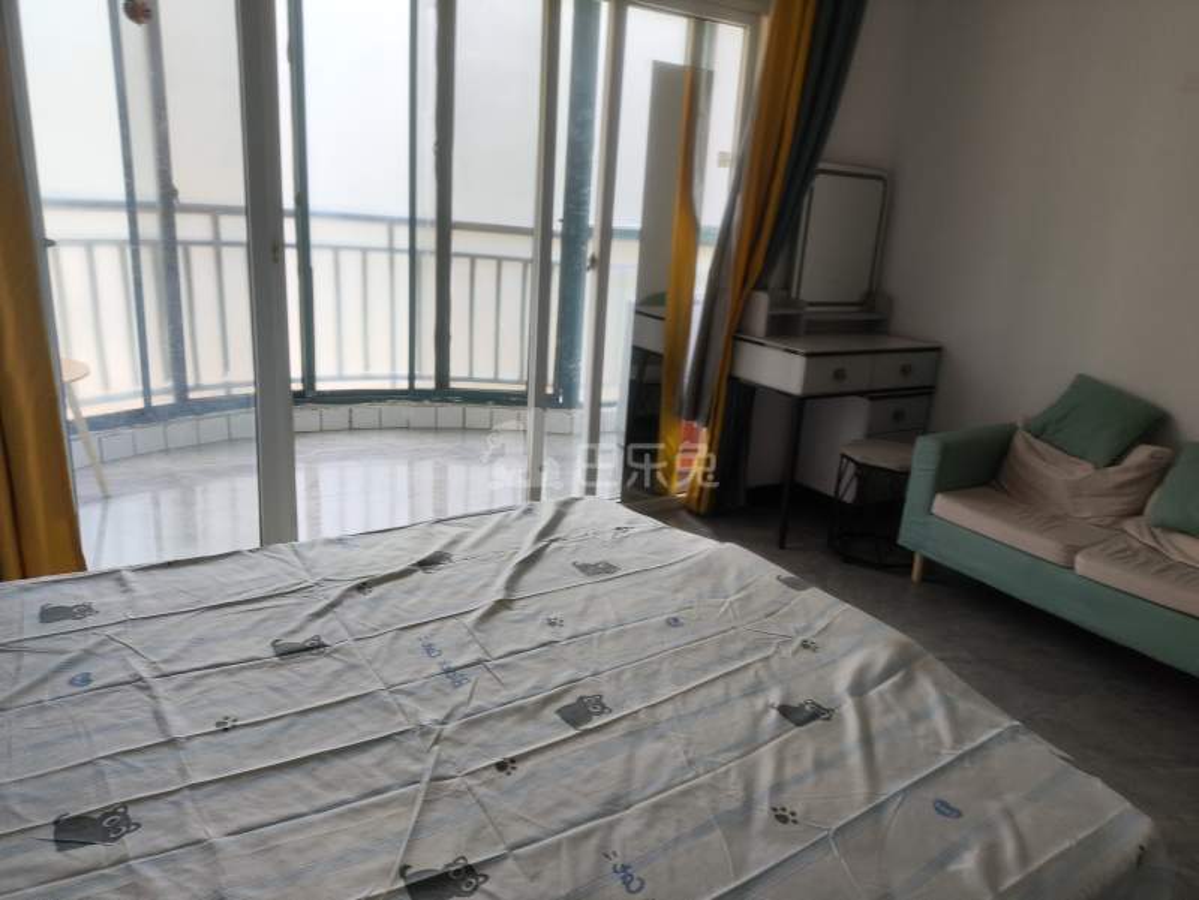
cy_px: 450
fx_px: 832
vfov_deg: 56.9
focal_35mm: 24
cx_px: 600
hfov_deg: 71.6
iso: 55
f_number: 1.8
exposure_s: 1/100
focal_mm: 4.68
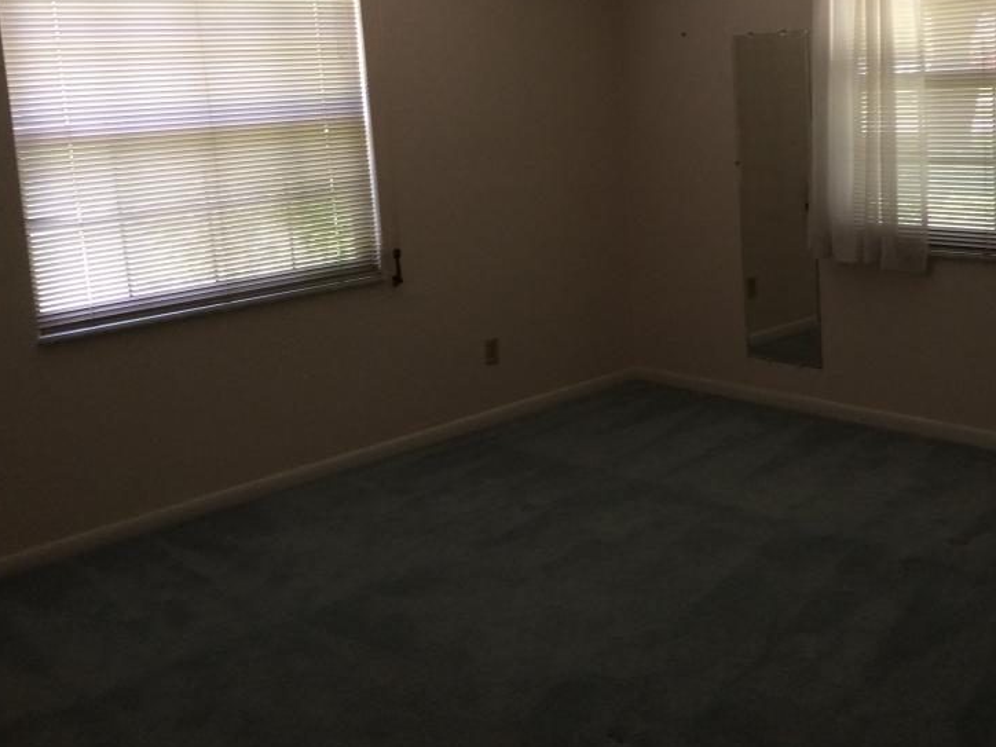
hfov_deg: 45.4
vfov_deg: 34.7
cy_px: 226
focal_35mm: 41
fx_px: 1180
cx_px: 623
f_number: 2.2
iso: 64
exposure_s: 1/30
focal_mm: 4.15
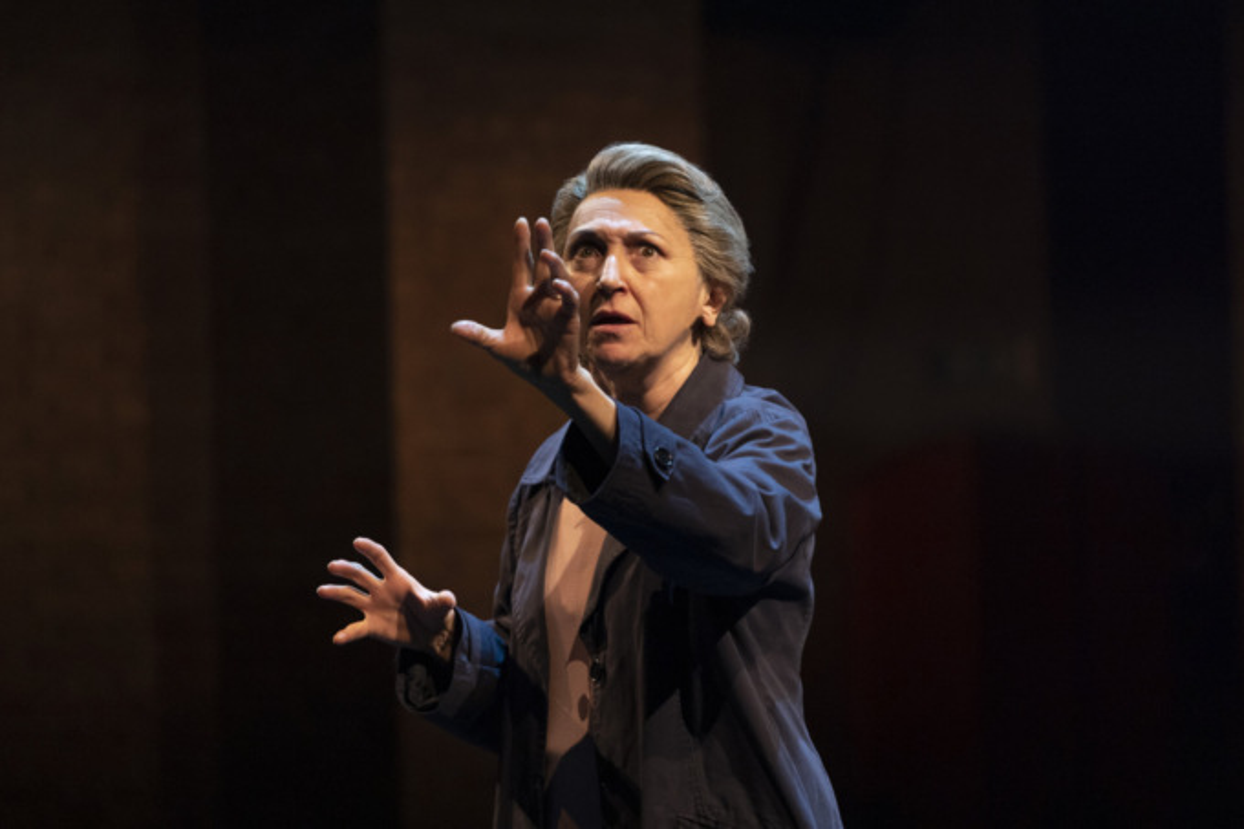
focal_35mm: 177
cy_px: 414
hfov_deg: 11.6
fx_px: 6114
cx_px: 622
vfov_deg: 7.8
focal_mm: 177
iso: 2500
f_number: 4
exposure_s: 1/80
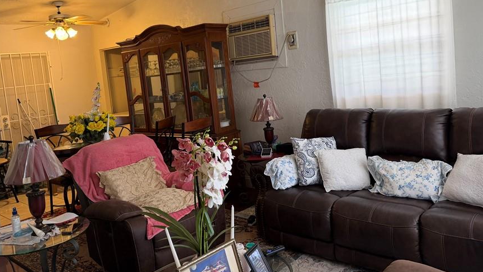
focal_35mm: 31
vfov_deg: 37.5
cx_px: 234
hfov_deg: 62.6
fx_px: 397
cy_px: 96
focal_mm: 6.76
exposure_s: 1/120
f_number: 1.78
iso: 160
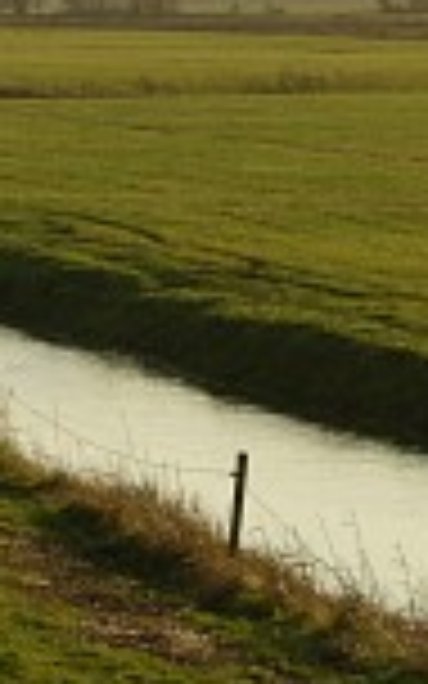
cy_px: 182
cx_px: -433
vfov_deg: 5.1
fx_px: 7633
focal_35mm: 409
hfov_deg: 3.2
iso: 400
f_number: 9.5
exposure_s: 1/350
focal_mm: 90
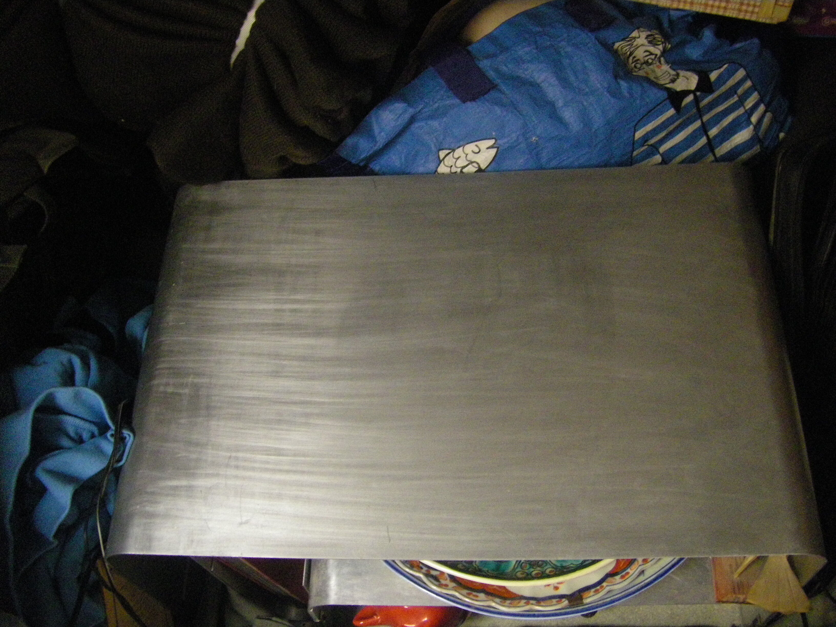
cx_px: 418
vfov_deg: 37.7
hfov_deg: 49.0
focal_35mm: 38
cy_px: 314
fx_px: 918
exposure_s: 1/40
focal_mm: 6.3
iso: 800
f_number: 3.5
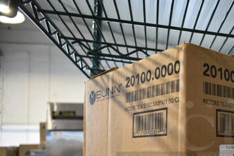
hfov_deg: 40.8
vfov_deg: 28.5
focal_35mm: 46
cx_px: 190
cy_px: 131
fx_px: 299
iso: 400
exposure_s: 1/30
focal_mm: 18
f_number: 3.5
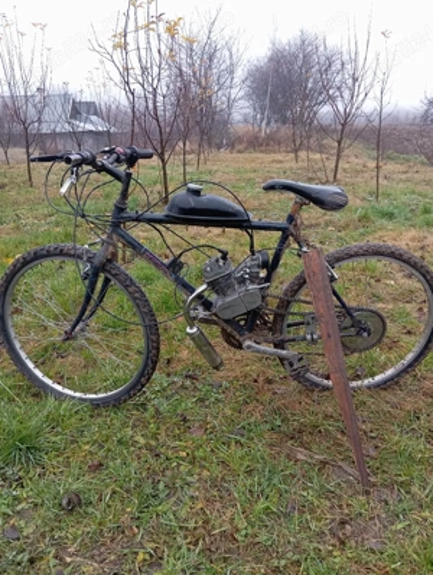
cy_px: 288
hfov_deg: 49.9
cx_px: 216
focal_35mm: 28
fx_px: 465
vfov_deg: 63.4
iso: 175
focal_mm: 4.22
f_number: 1.8
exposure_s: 1/50
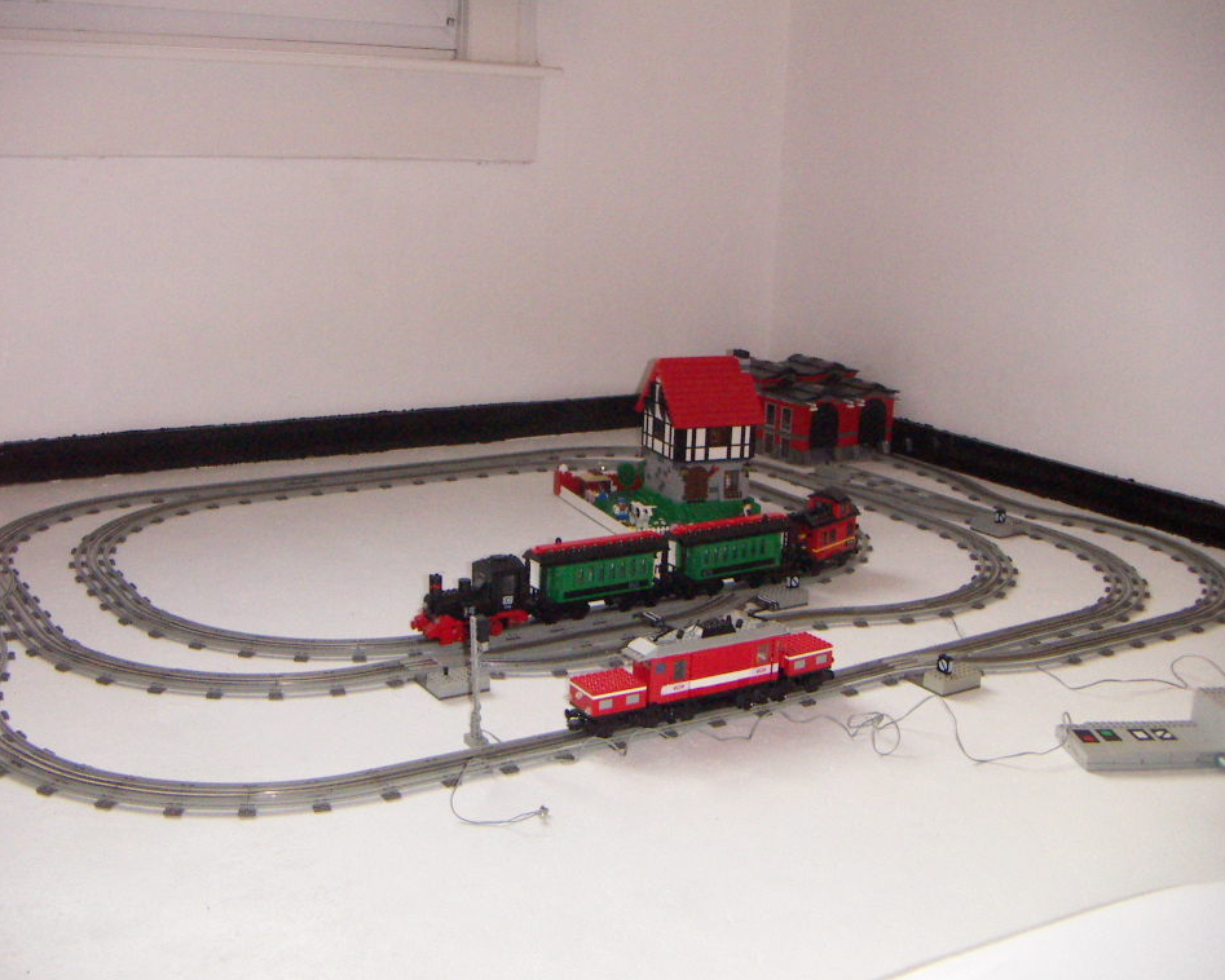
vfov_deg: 39.2
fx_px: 1378
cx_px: 583
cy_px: 495
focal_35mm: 38
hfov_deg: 47.9
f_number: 2.8
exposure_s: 1/160
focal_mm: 4.7
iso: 200
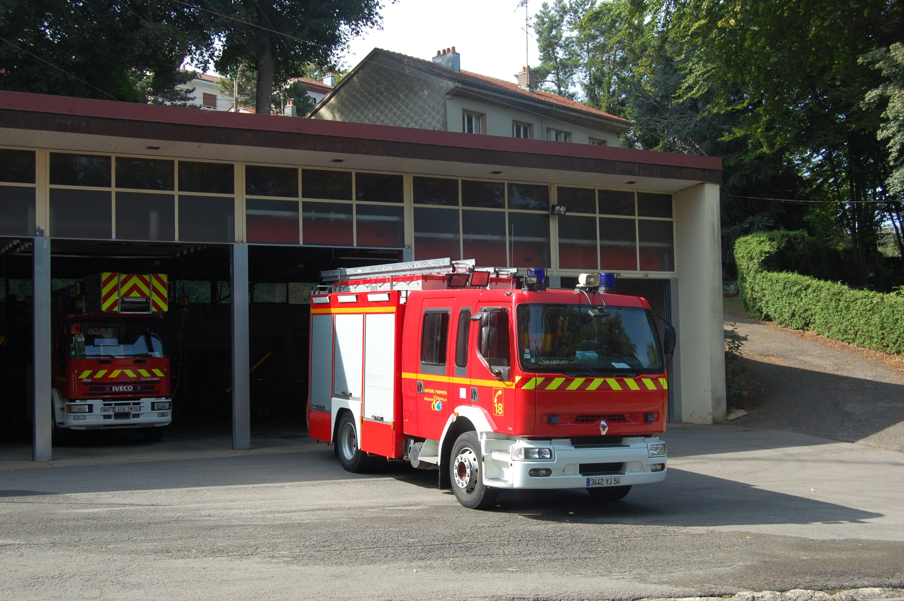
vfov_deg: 29.8
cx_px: 452
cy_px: 300
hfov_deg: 43.6
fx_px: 1129
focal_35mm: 45
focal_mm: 30
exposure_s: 1/200
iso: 200
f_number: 7.1
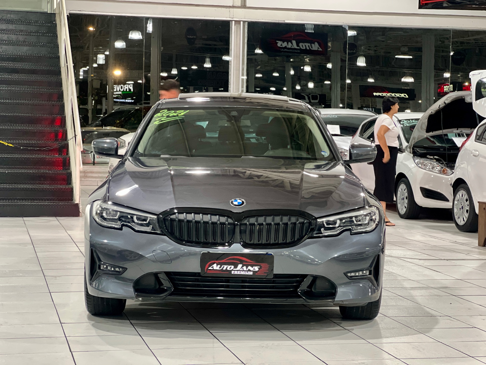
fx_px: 1081
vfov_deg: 19.1
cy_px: 182
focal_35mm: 77
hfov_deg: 25.3
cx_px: 243
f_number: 2.8
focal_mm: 9
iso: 500
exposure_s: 1/24
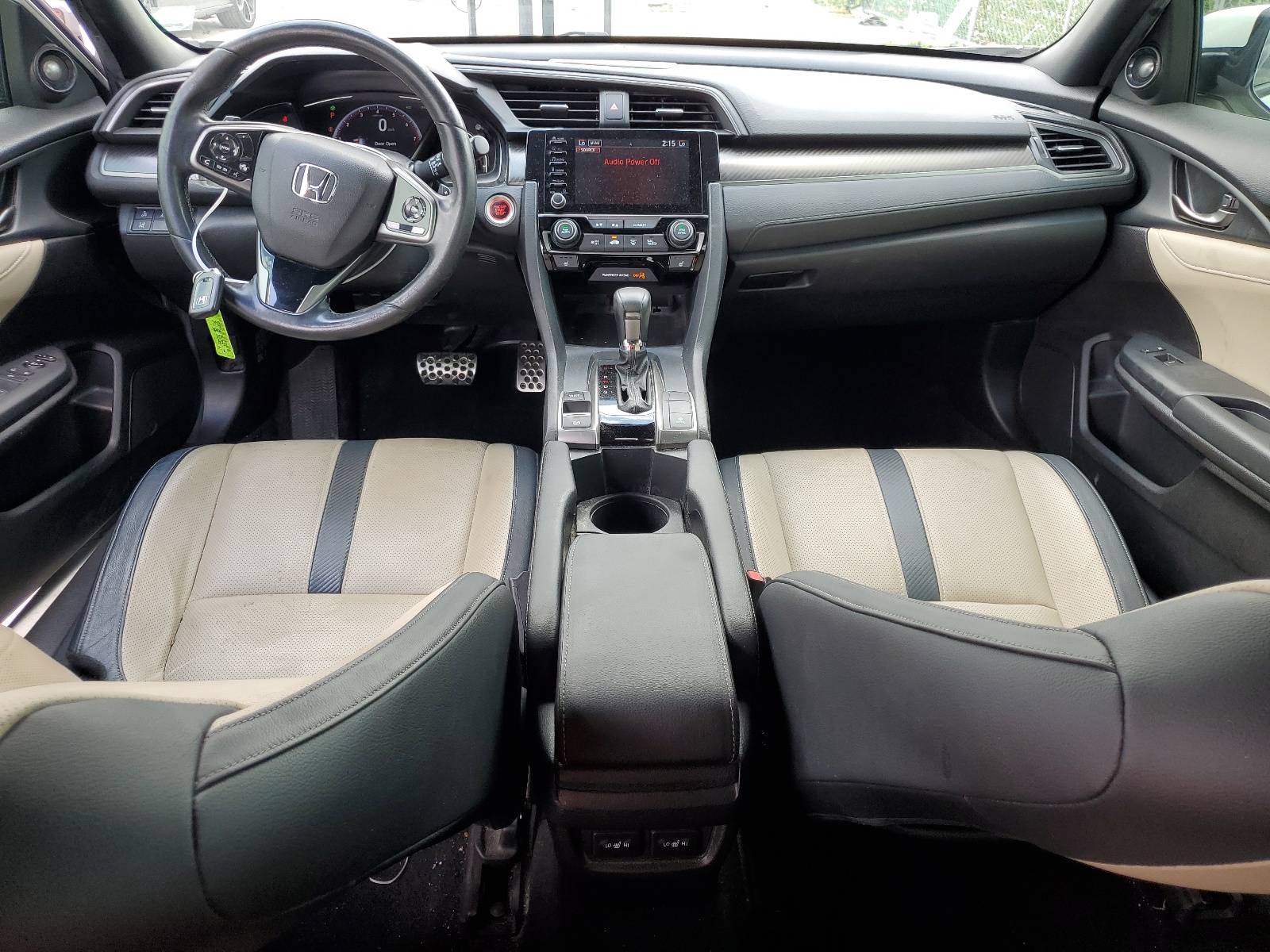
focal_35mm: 26
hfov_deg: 67.3
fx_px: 954
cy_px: 476
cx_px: 635
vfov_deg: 53.1
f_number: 1.5
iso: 50
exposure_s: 1/145
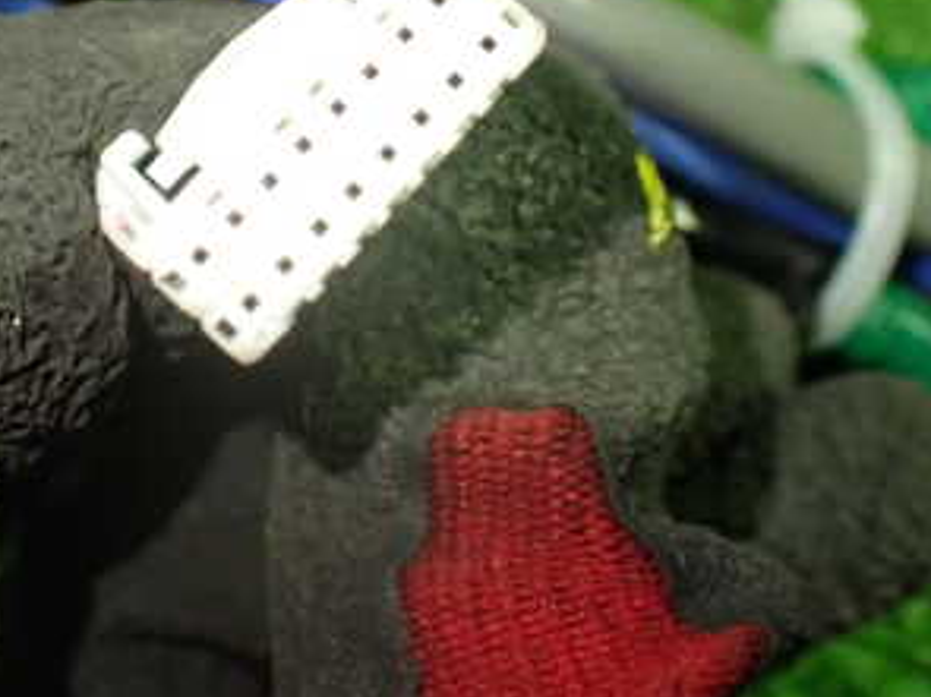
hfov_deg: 31.6
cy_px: 107
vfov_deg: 23.5
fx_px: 1640
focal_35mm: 61
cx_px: 369
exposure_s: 1/125
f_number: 2.3
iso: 500
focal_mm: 5.4
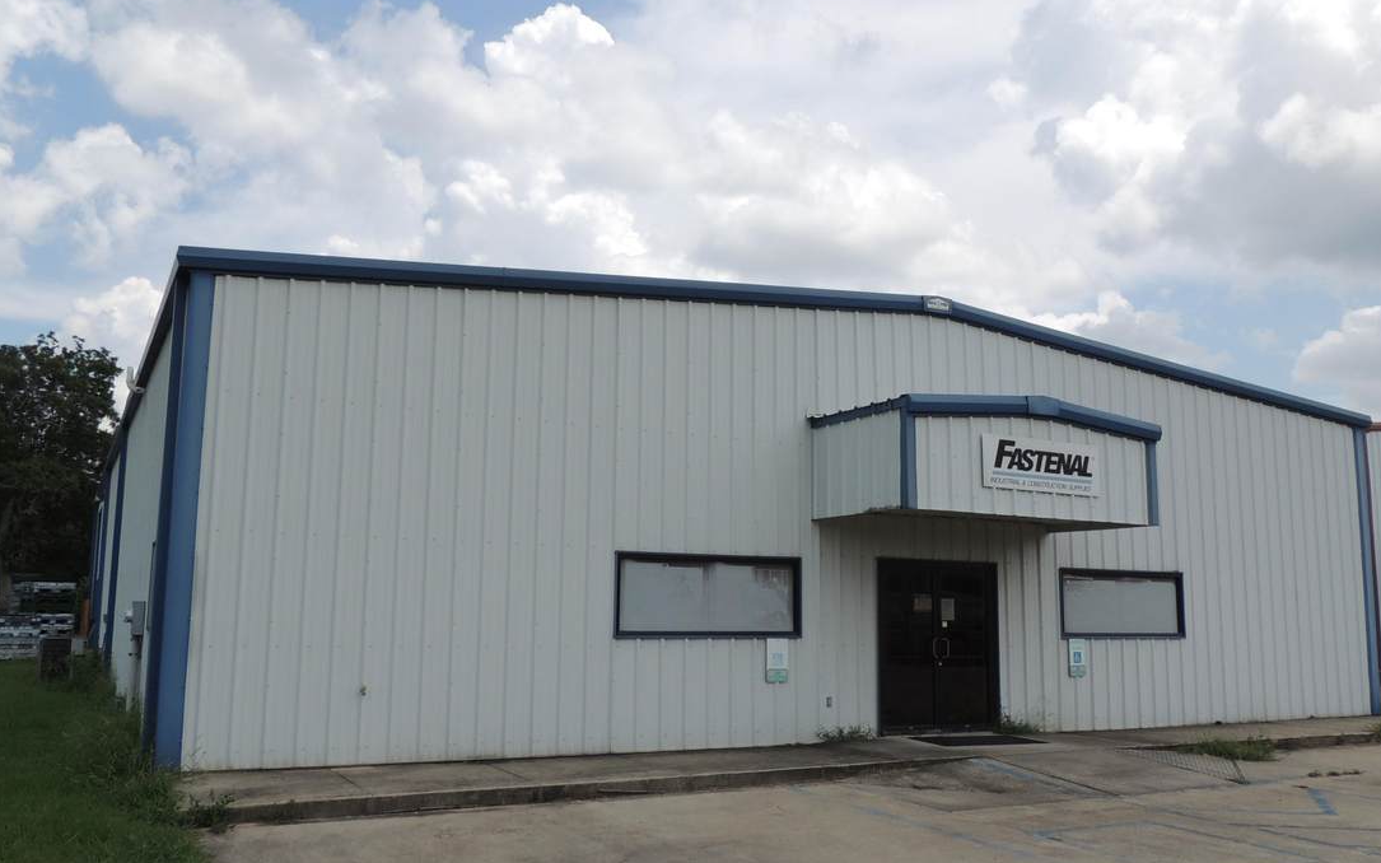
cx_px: 647
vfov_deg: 41.8
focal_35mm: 30
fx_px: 1129
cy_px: 448
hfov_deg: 62.8
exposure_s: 1/1600
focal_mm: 4.3
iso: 100
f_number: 3.3
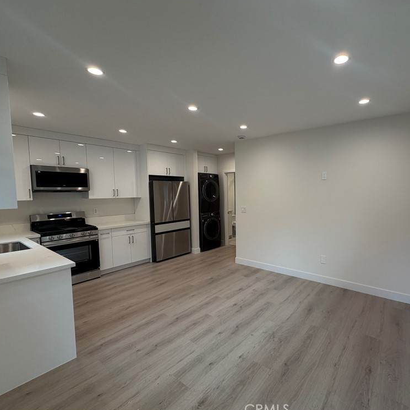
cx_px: 256
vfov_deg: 84.0
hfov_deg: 82.4
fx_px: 228
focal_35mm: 17
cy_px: 206
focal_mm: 2.22
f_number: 2.2
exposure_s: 1/120
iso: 125
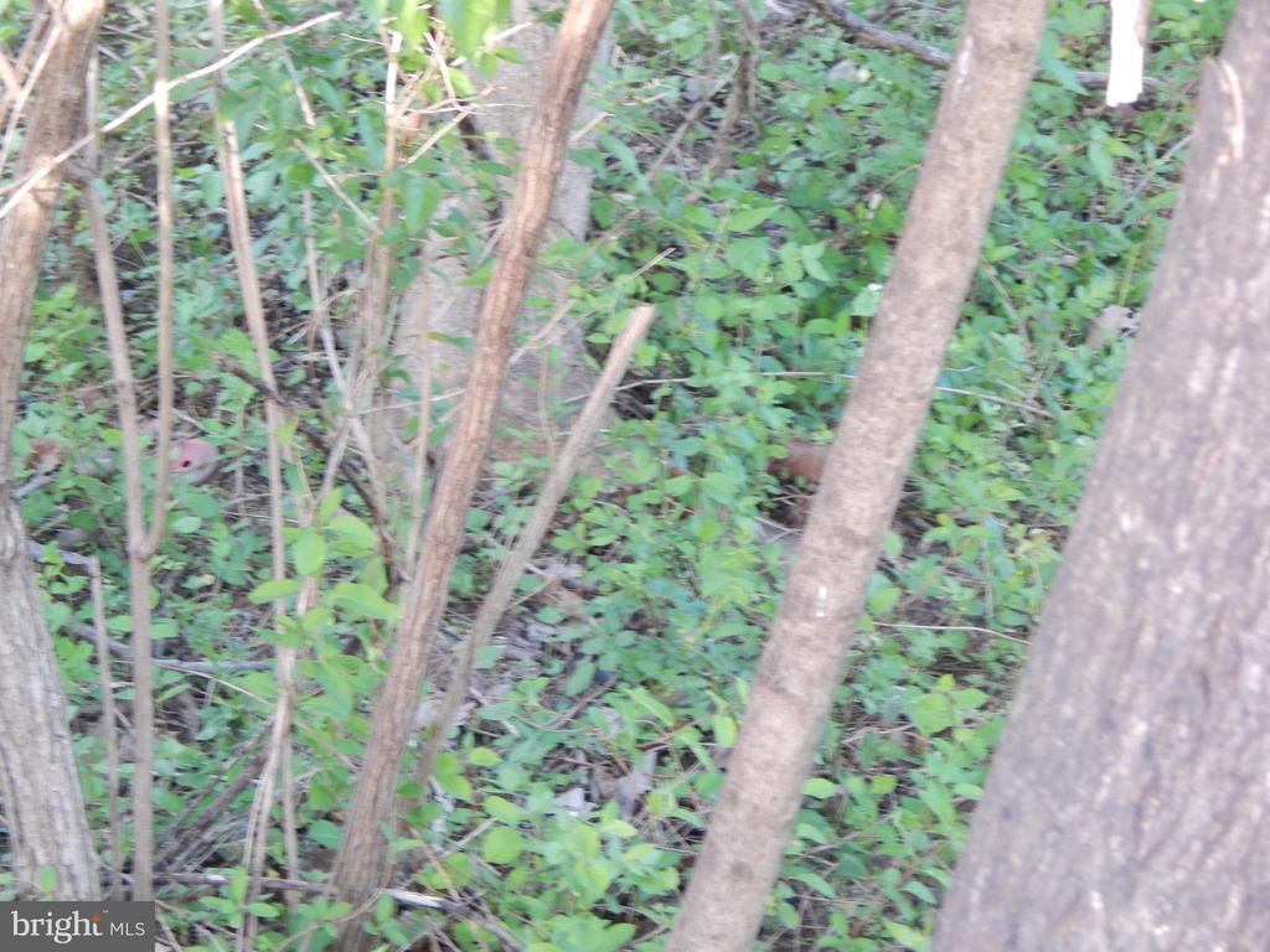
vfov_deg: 13.0
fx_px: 4182
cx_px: 635
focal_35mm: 114
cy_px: 476
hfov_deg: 17.3
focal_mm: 20.5
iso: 360
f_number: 4.6
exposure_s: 1/30
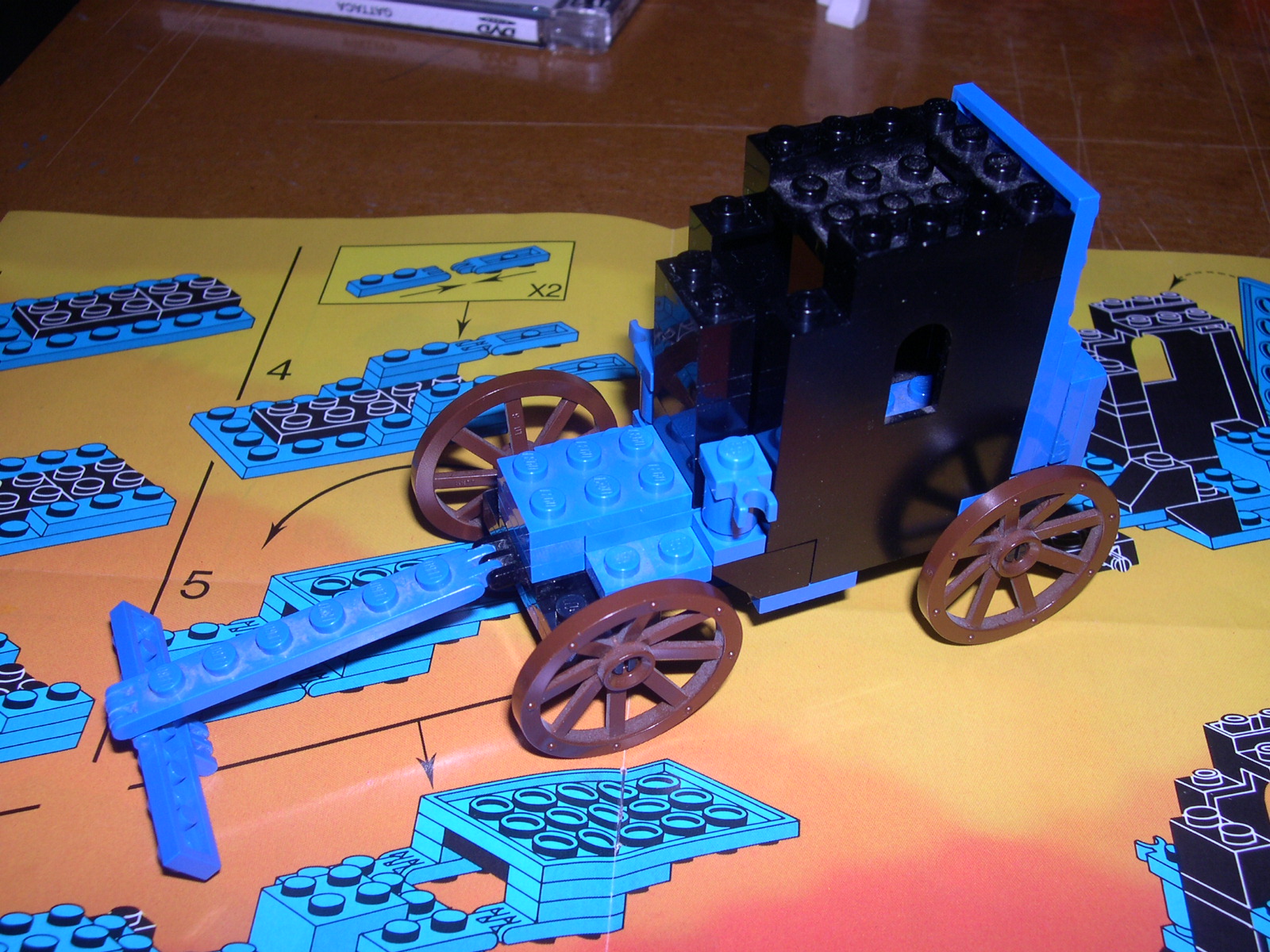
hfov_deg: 49.0
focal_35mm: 38
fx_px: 1394
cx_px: 635
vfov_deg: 37.7
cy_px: 476
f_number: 7.6
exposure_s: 1/60
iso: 100
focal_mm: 8
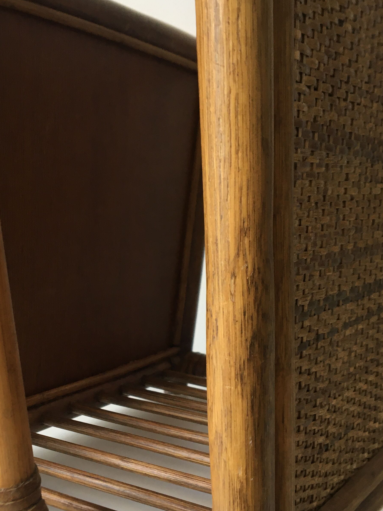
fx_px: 723
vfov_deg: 38.8
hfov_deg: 29.4
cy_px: 297
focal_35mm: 49
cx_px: 123
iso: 64
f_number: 2.2
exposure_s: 1/33
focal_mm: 4.15
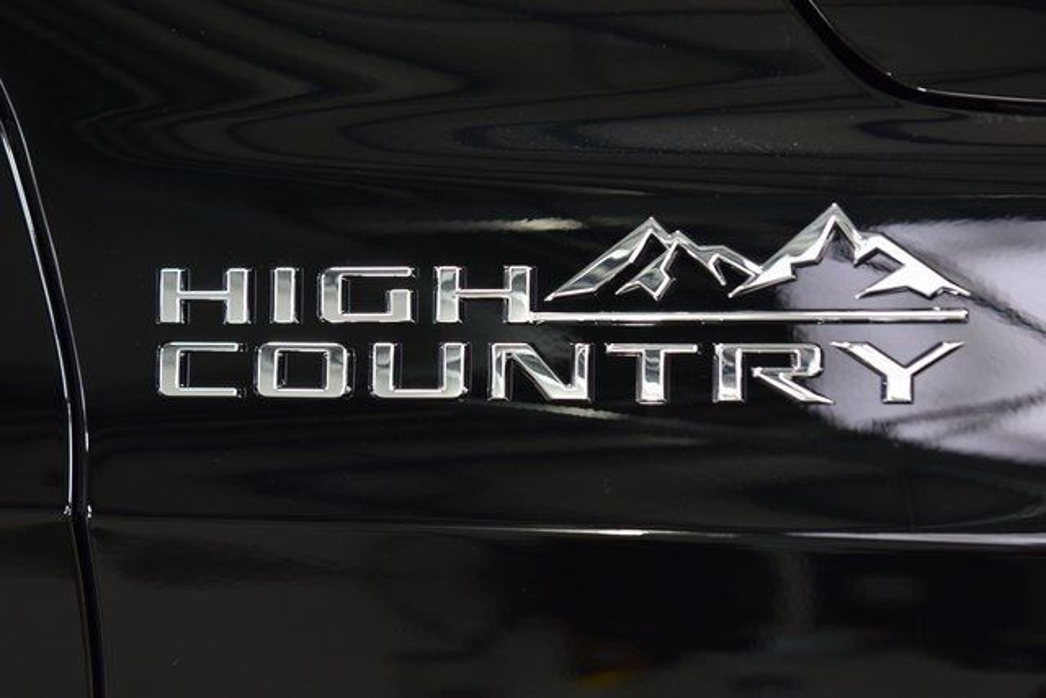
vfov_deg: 17.5
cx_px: 523
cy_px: 349
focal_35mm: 78
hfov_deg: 26.0
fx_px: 2267
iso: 1600
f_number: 4
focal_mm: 52
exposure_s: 1/60
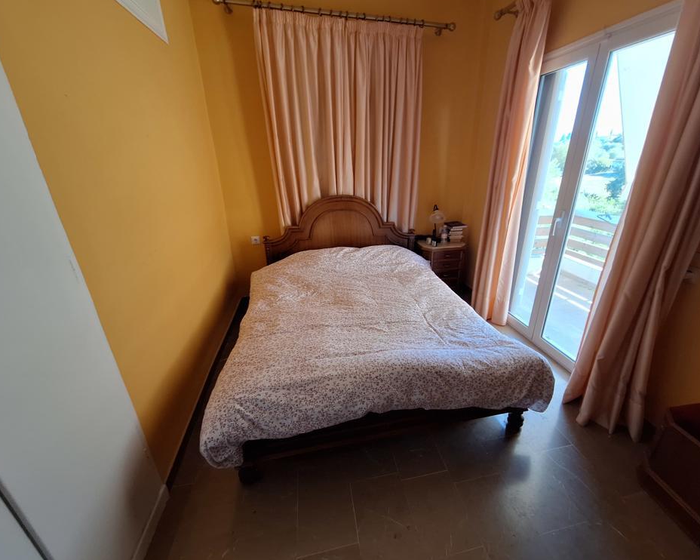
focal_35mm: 14
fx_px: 290
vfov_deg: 88.0
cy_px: 278
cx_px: 378
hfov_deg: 100.5
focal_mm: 1.74
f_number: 2.2
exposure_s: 1/50
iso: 64
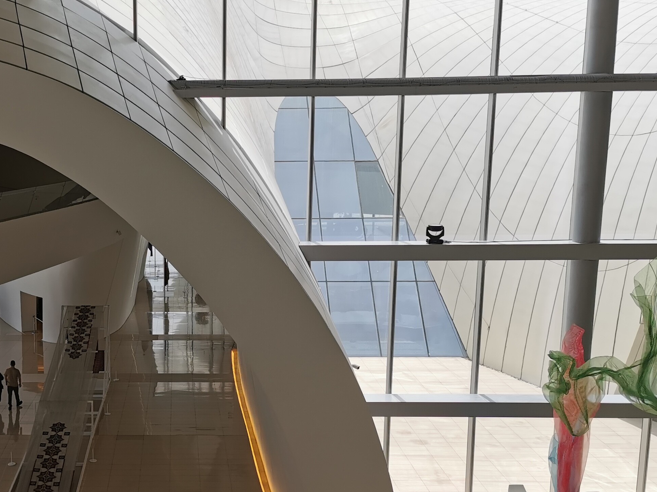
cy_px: 293
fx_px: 968
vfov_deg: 28.5
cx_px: 144
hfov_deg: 36.4
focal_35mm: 51
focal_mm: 5.56
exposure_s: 1/1757
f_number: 1.6
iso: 50
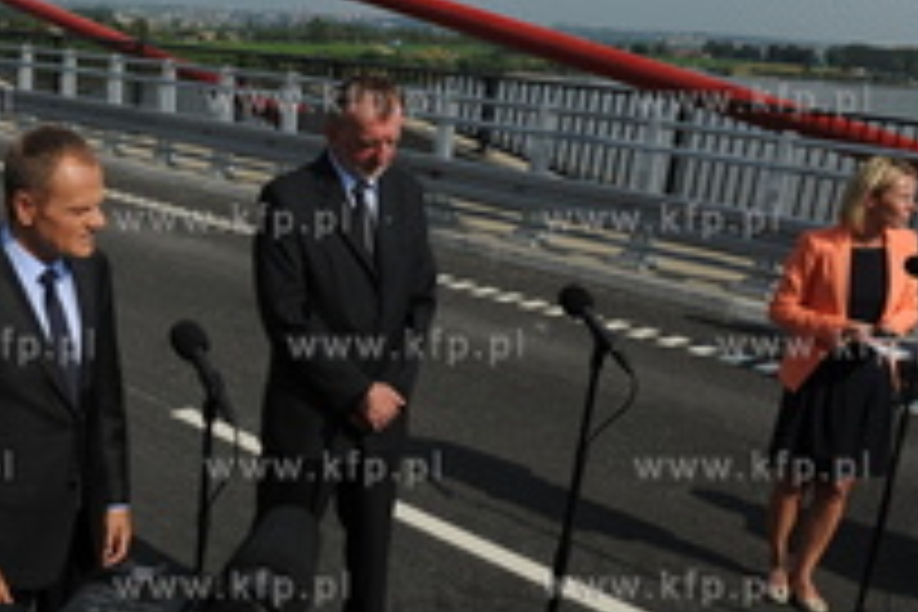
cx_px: 135
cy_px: 405
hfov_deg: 39.6
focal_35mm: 47
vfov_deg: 28.5
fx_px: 1198
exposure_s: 1/500
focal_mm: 24
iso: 200
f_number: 11
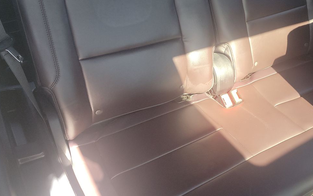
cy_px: 64
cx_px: 208
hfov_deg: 46.5
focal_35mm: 42
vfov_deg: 30.3
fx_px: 358
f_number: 1.8
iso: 425
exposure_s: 1/59
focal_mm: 6.7
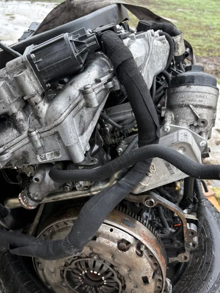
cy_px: 158
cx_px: 82
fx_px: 313
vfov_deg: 50.1
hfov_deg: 38.4
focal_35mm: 37
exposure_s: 1/185
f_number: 1.6
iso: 80
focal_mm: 5.96
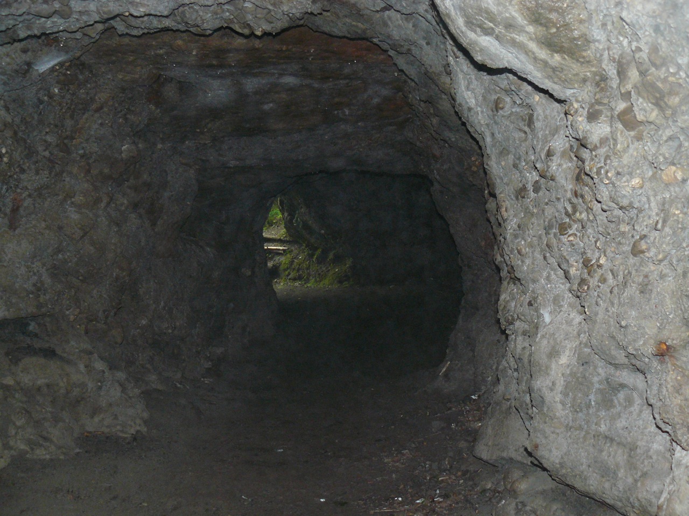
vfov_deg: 39.7
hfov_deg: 51.4
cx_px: 344
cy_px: 258
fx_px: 717
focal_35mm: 36
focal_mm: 6
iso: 250
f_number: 2.8
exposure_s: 1/30
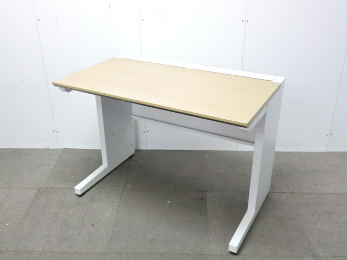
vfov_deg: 37.7
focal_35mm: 38
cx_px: 174
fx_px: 381
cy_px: 130
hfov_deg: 49.0
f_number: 3.9
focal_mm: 6.9
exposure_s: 1/40
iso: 800
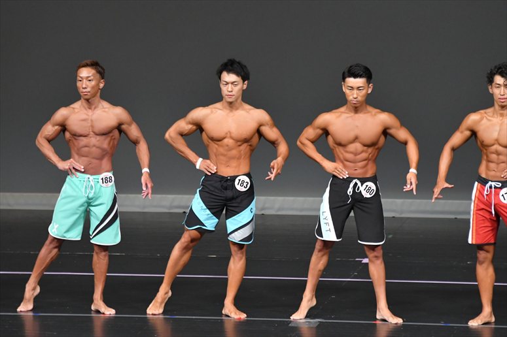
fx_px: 4434
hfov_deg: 6.5
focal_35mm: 315
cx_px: 254
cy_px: 168
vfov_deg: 4.4
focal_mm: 210
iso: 4000
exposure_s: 1/400
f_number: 5.6
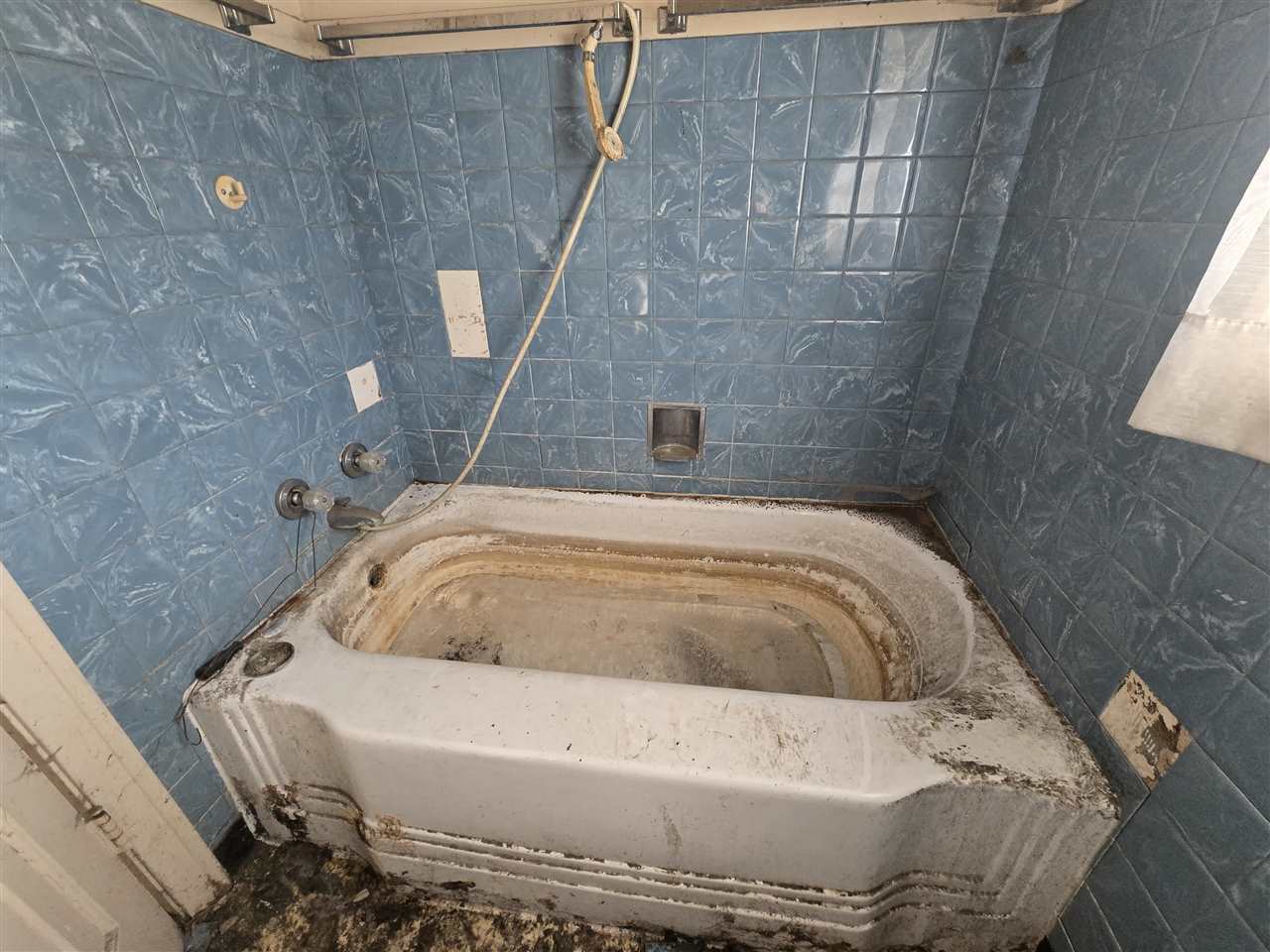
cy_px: 476
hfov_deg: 106.2
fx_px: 477
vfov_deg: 89.9
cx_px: 635
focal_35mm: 13
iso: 500
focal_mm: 2.2
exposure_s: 1/60
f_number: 2.2
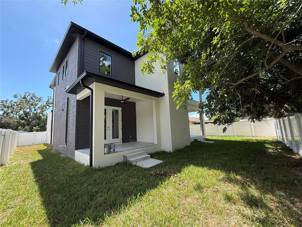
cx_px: 151
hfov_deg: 102.1
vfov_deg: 85.7
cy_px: 114
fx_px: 122
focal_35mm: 14
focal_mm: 2.22
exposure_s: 1/625
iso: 64
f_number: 2.2
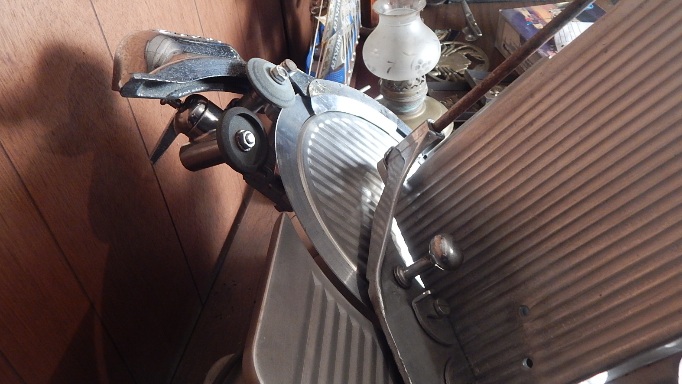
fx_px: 561
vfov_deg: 37.8
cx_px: 339
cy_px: 199
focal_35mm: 31
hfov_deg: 62.6
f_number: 3.2
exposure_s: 1/20
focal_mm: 5.1
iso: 400
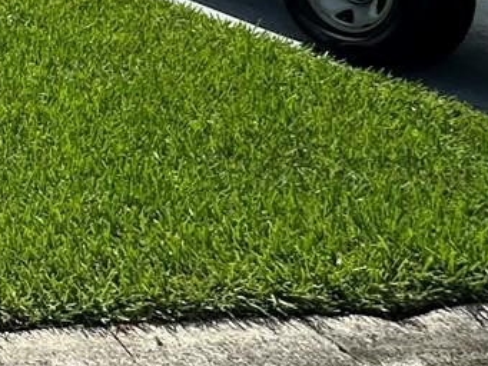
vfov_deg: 15.8
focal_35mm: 84
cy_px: -220
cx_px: -731
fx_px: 1185
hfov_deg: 14.1
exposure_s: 1/2092
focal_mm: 2.22
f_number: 2.2
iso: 50
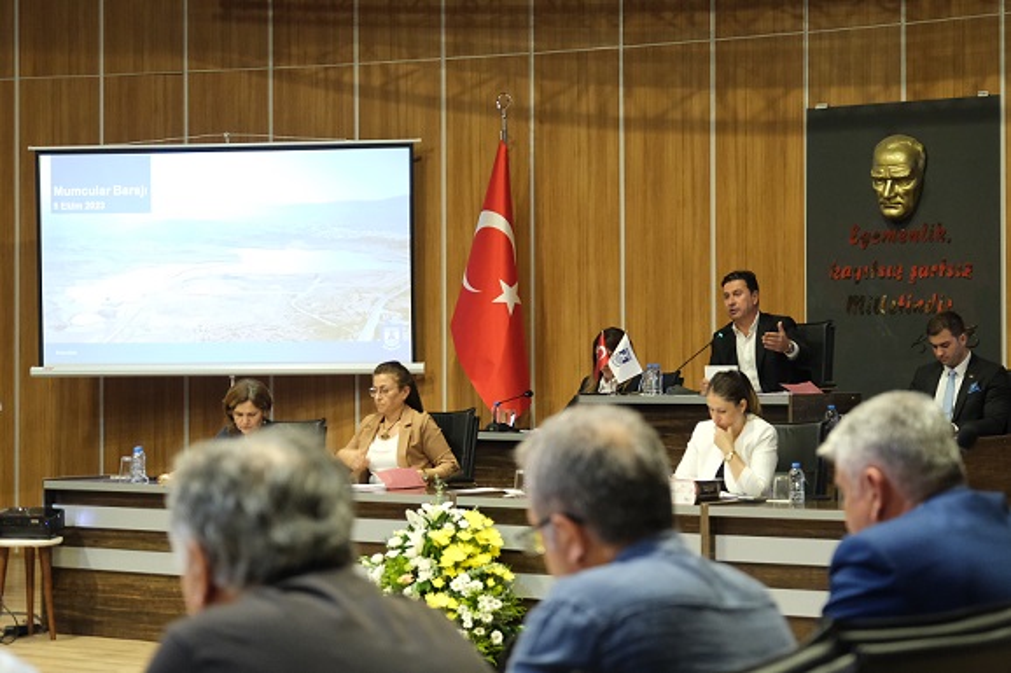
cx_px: 506
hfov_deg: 24.8
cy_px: 336
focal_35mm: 82
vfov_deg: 16.6
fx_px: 2302
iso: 5000
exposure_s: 1/60
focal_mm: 54.5
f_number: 4
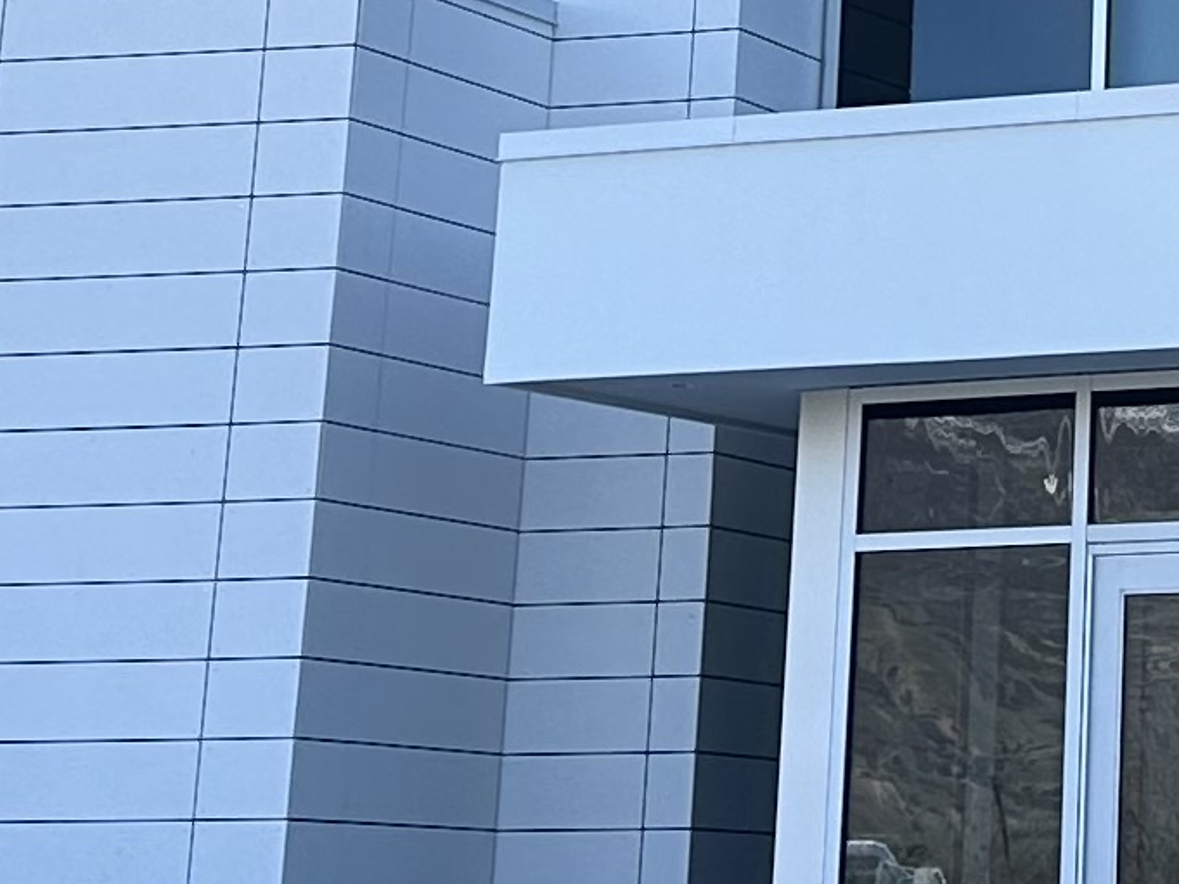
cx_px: 1364
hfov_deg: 13.6
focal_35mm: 142
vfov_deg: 9.9
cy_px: -661
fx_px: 4837
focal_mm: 6.86
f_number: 1.78
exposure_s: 1/1721
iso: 80
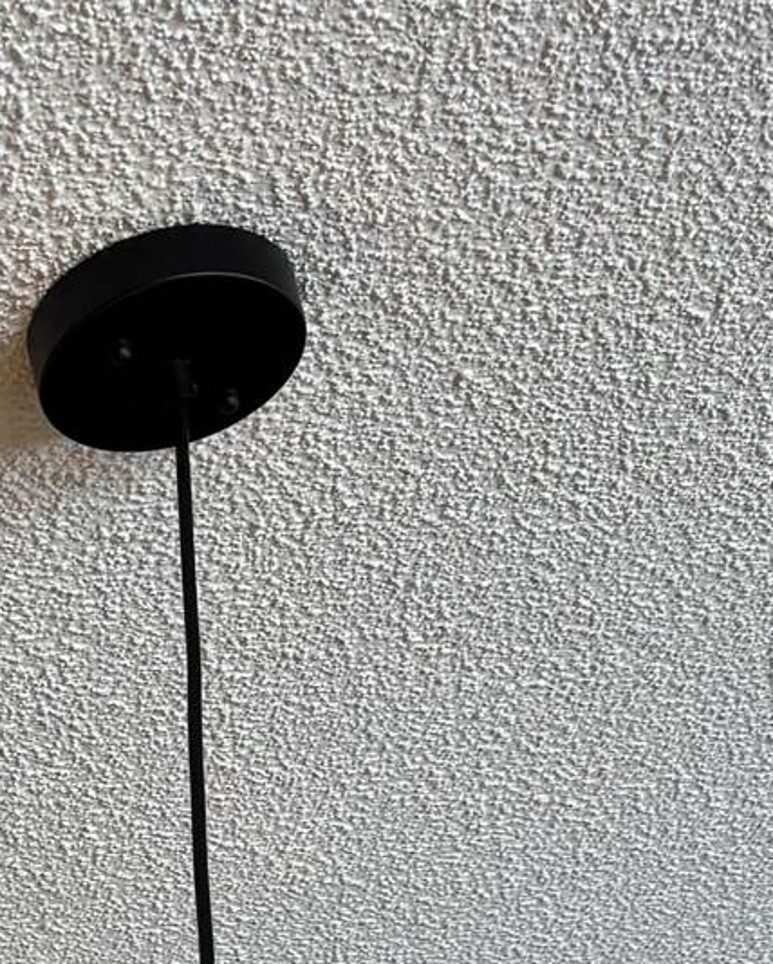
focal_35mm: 101
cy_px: 1511
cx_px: -22
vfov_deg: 16.9
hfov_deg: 15.0
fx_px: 2885
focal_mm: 6.76
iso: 160
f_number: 1.78
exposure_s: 1/60
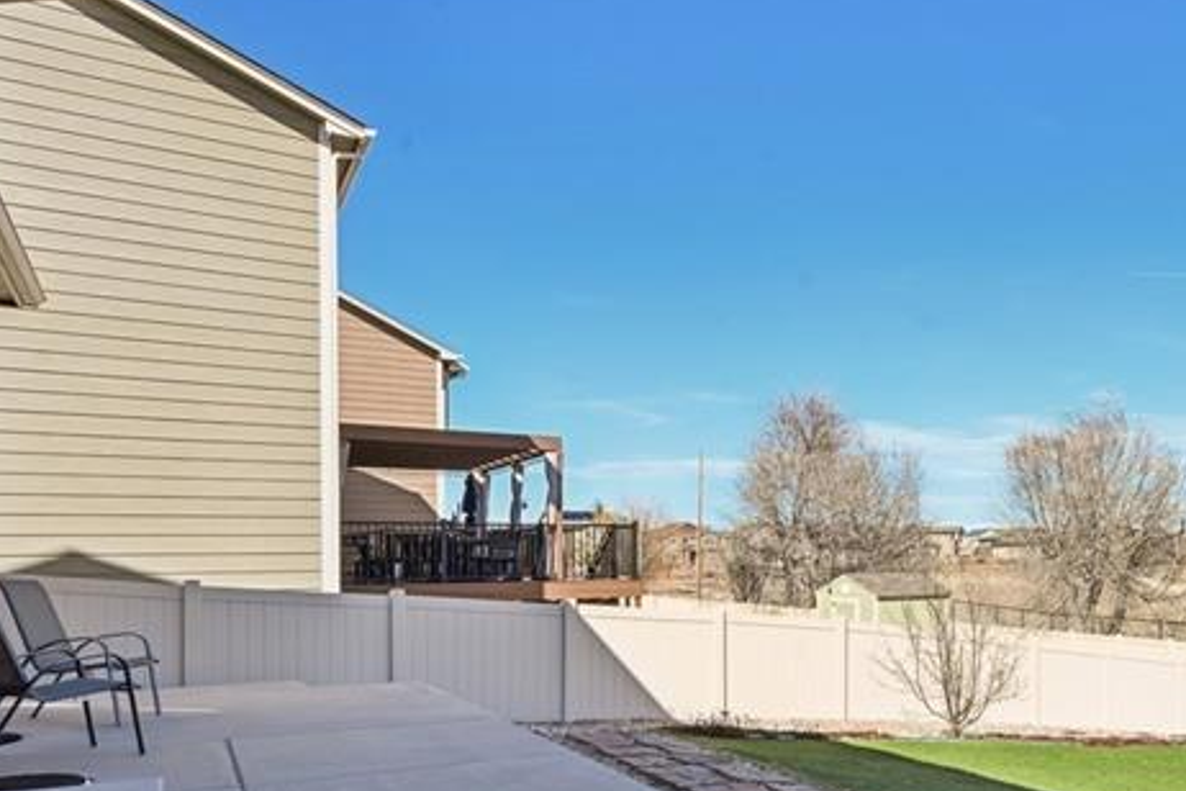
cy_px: 550
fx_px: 1021
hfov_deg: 54.6
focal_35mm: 31
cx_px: 1004
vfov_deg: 41.6
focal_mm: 14
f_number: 11
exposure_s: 1/40
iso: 64
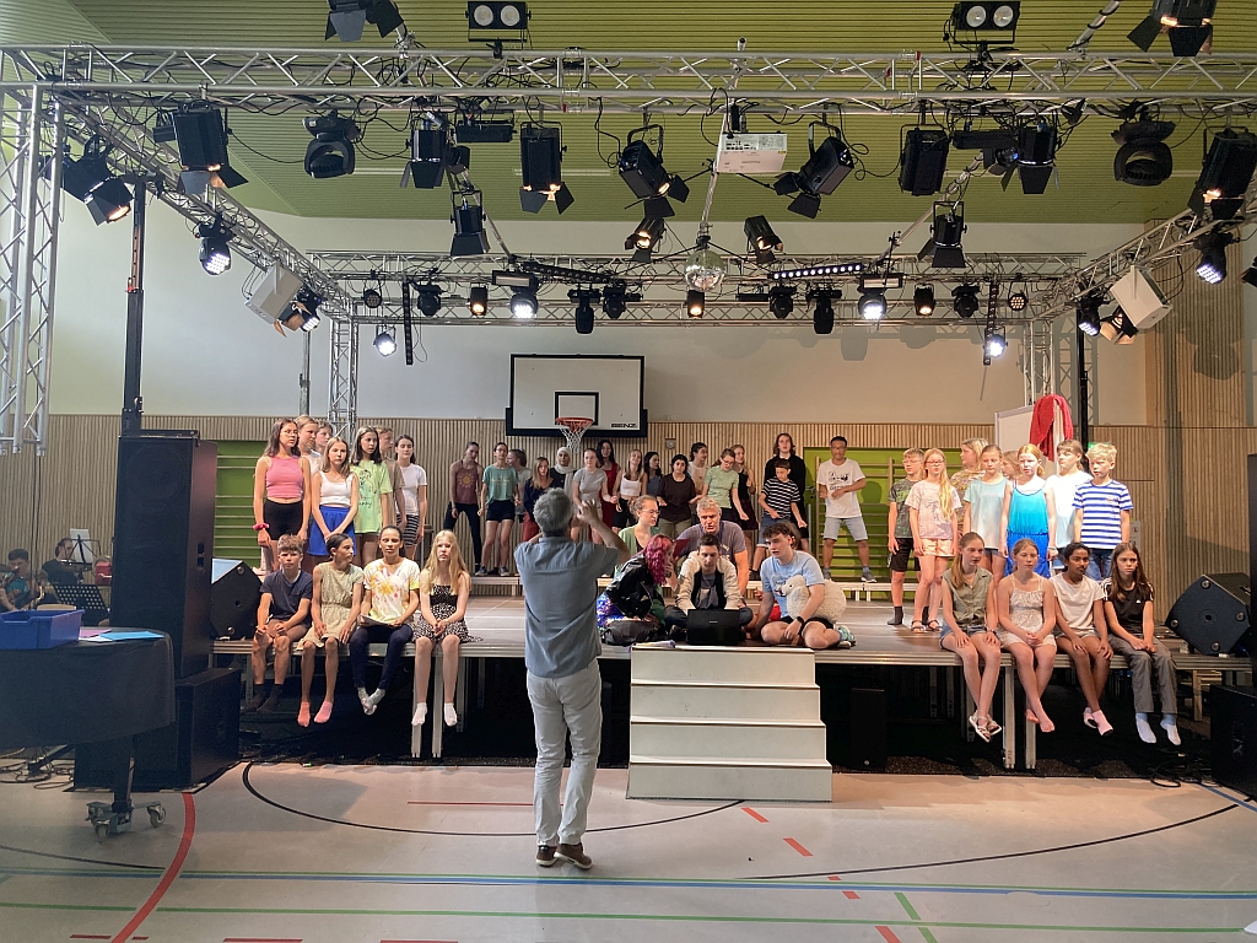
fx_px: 1017
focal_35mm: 28
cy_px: 472
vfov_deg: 49.7
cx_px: 628
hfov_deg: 63.4
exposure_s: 1/50
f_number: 1.8
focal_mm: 3.99
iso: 80
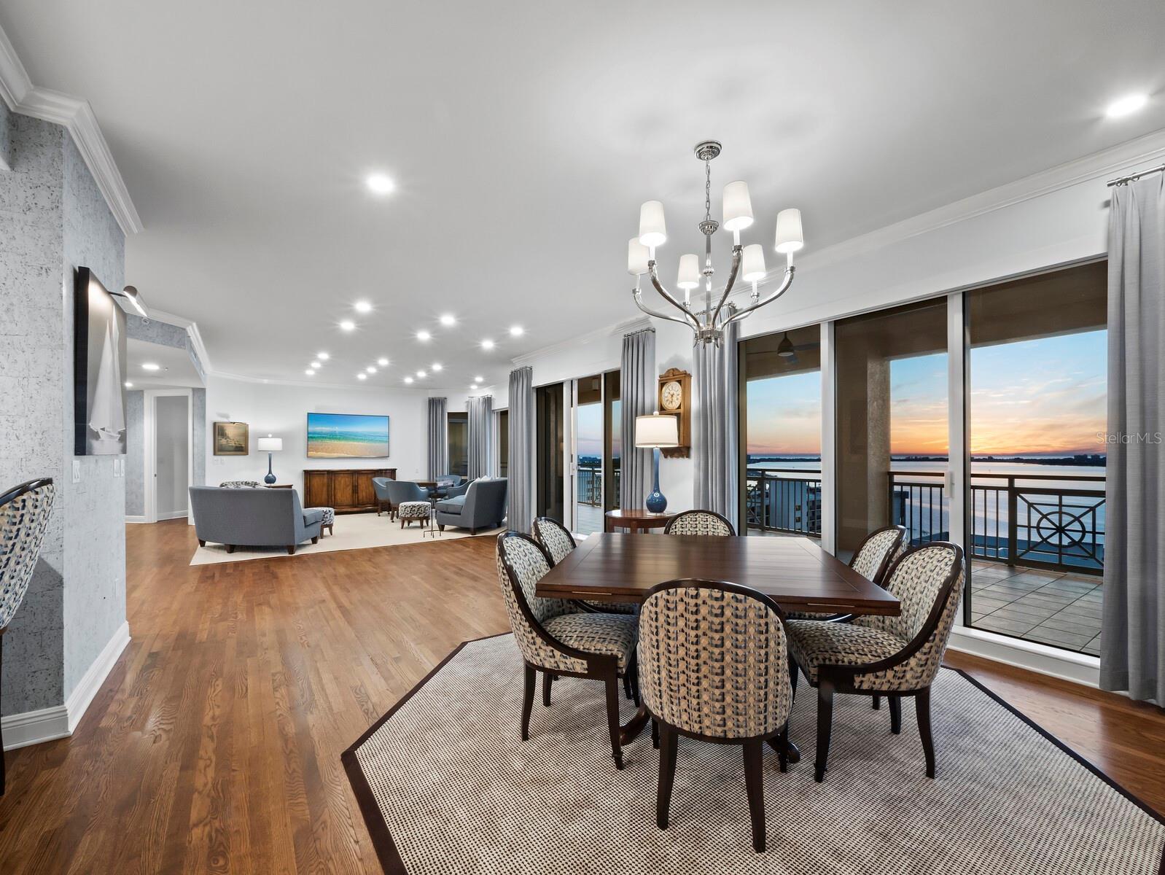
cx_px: 582
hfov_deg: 102.0
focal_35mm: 14
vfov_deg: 85.7
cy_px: 438
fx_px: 471
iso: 320
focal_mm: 7
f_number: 14
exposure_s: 1
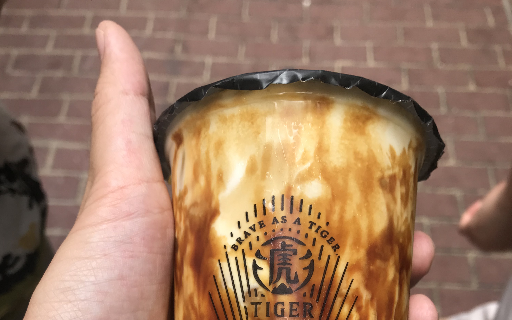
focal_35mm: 40
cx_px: 253
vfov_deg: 29.3
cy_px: 341
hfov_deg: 49.3
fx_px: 558
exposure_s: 1/210
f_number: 1.8
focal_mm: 3.99
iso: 20
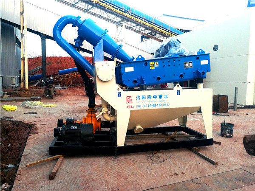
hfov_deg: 65.3
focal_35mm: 27
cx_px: 128
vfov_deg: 51.4
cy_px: 96
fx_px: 199
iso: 50
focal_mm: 4.5
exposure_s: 1/50
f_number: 2.2
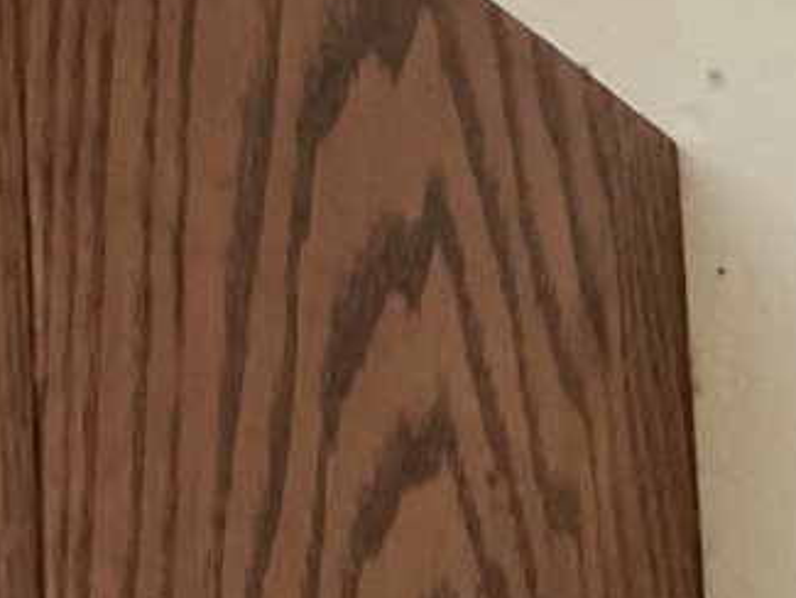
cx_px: 530
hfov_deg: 14.6
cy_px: 822
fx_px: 3105
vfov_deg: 10.7
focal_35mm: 135
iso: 250
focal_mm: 3
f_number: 1.8
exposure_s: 1/30
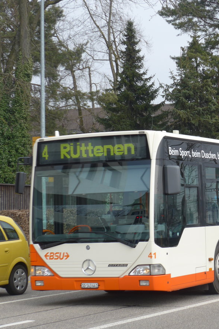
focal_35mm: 105
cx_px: 193
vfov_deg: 19.5
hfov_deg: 12.9
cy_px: 166
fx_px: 958
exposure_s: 1/400
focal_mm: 16
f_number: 4.4
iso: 80
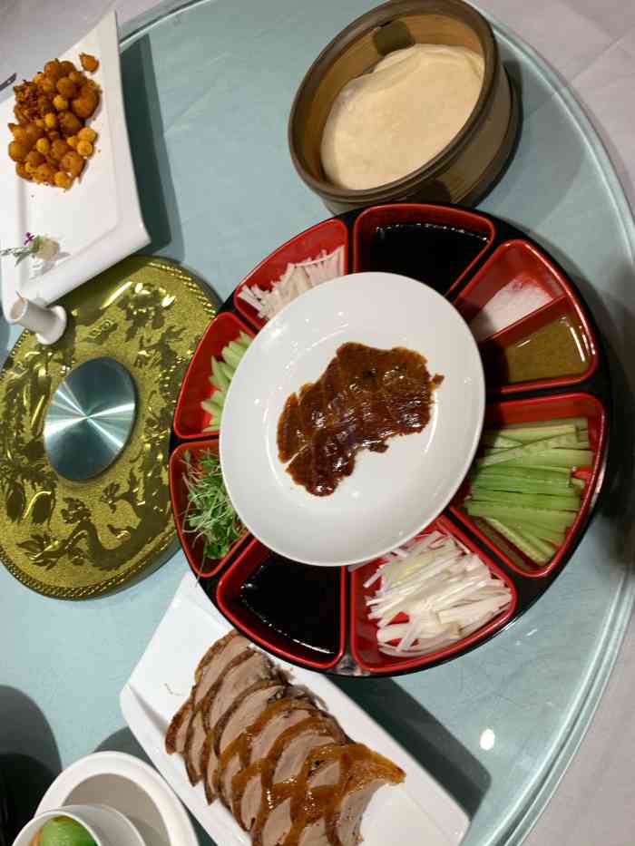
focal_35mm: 26
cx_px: 318
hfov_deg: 53.1
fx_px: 636
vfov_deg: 67.3
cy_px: 423
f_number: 1.8
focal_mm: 4.25
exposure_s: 1/107
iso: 25
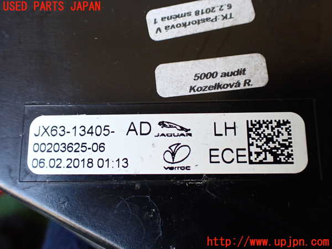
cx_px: 166
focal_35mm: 30
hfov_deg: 60.0
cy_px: 124
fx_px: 288
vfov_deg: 46.8
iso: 320
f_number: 2.3
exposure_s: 1/125
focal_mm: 5.4
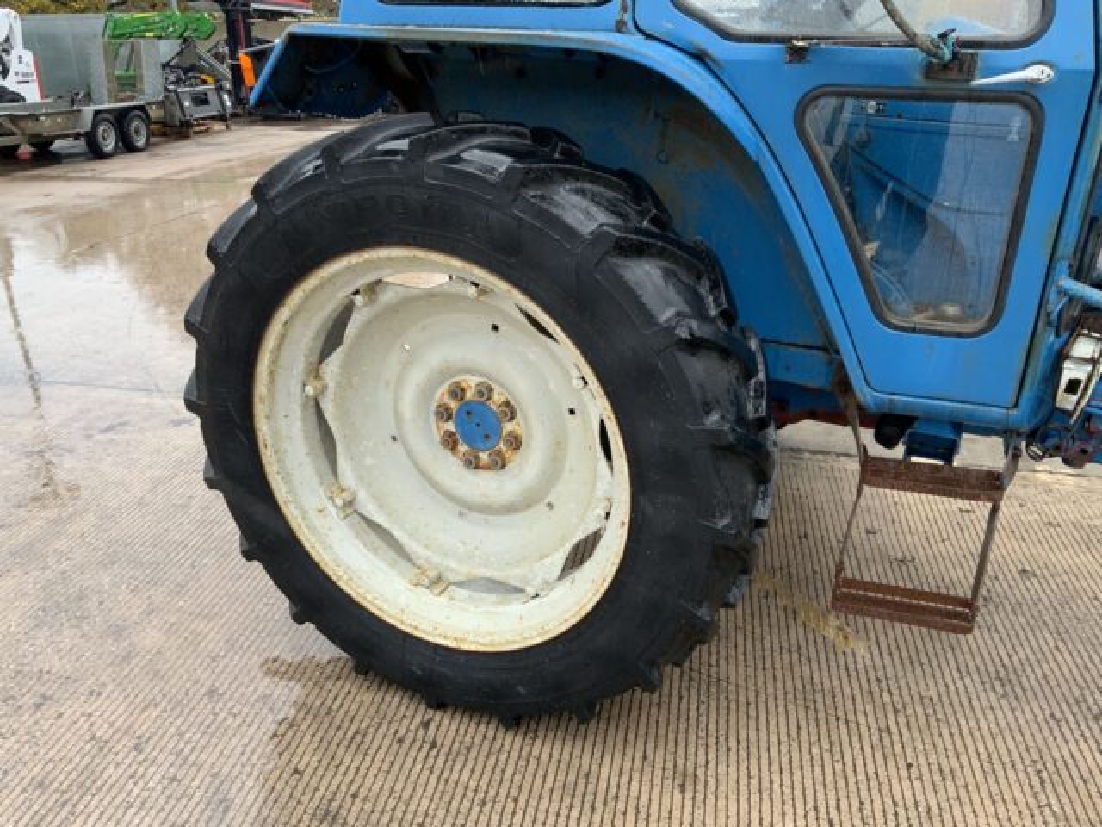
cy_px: 414
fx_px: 923
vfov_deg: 48.2
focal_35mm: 29
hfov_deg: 61.7
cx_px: 551
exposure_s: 1/122
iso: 32
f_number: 1.8
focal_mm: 3
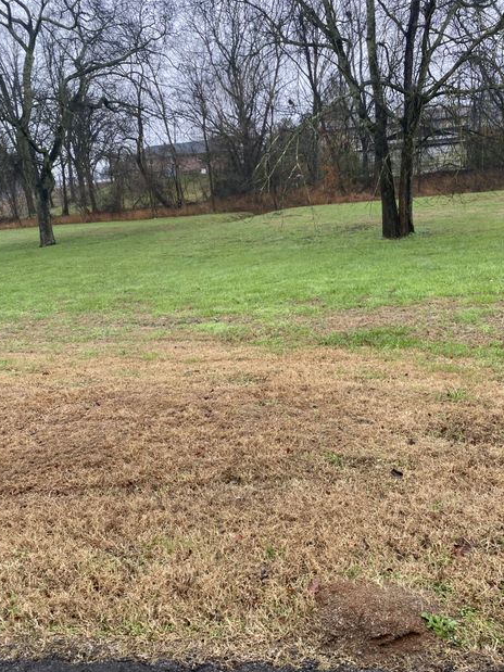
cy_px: 341
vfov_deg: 63.5
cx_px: 255
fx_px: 544
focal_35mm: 28
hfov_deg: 49.7
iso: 80
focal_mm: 4.25
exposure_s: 1/121
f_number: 1.8
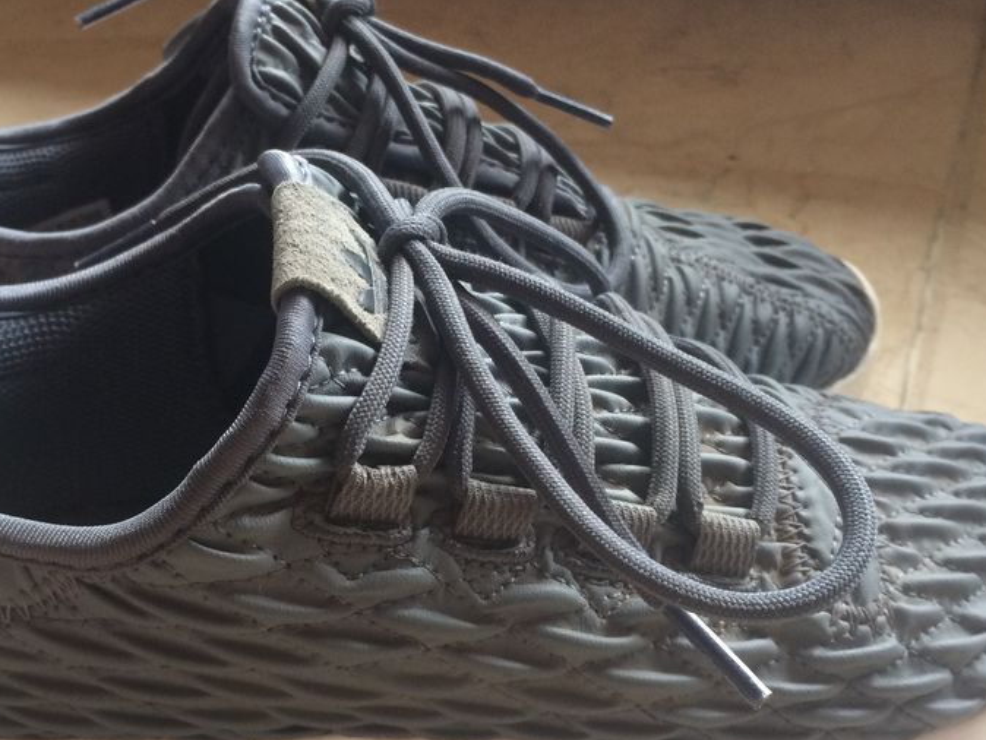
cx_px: 380
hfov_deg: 43.5
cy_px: 452
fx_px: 1225
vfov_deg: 33.5
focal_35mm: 43
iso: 160
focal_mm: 4.15
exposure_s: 1/33
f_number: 2.2
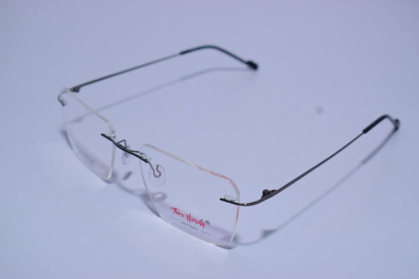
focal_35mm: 57
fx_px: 663
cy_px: 140
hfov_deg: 35.1
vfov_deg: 23.8
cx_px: 210
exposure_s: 1/100
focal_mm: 38
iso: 100
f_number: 7.1
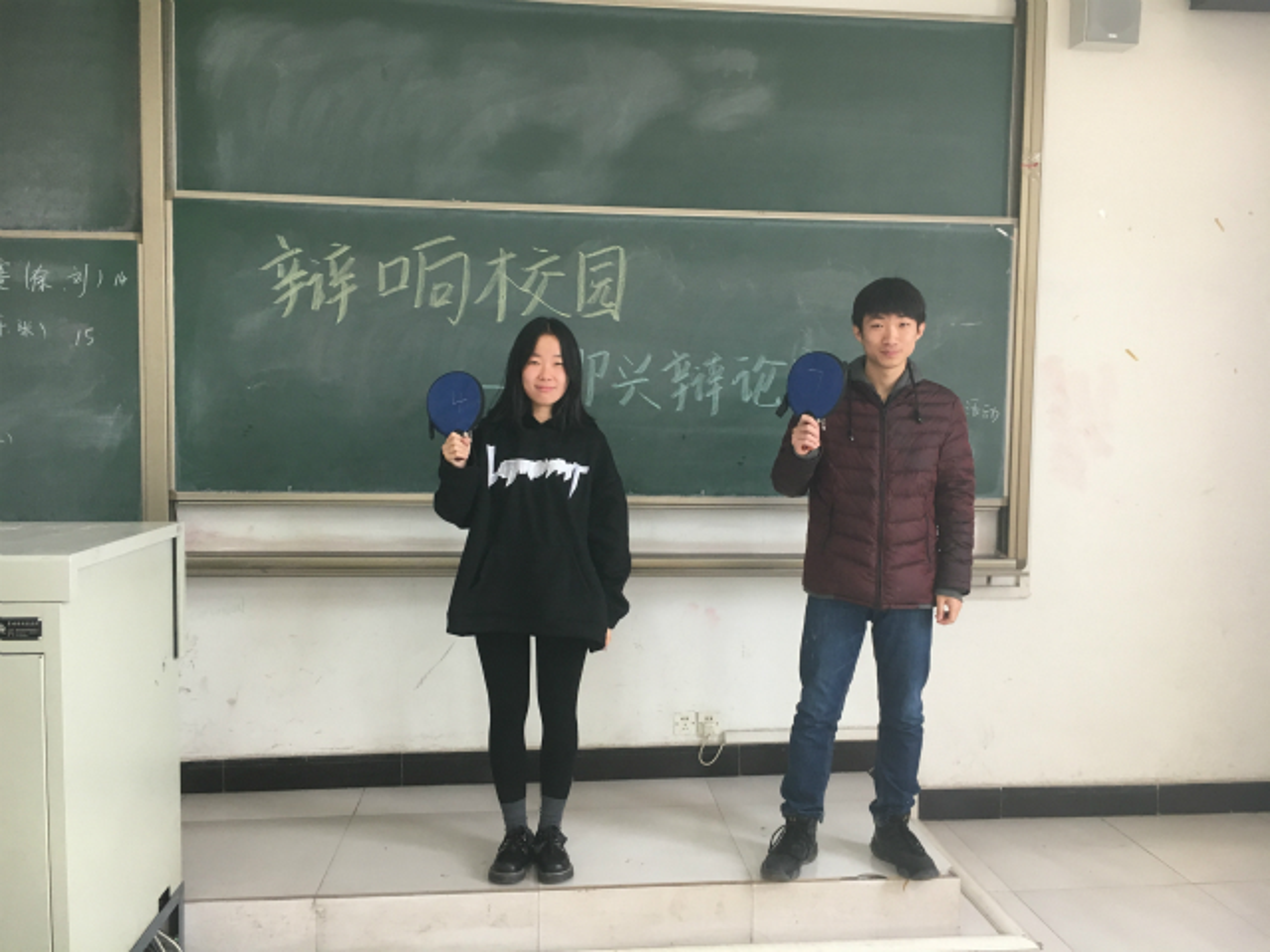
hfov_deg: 61.7
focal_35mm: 29
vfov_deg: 48.2
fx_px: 1064
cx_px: 635
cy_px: 476
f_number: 2.2
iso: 50
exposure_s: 1/33
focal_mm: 4.15
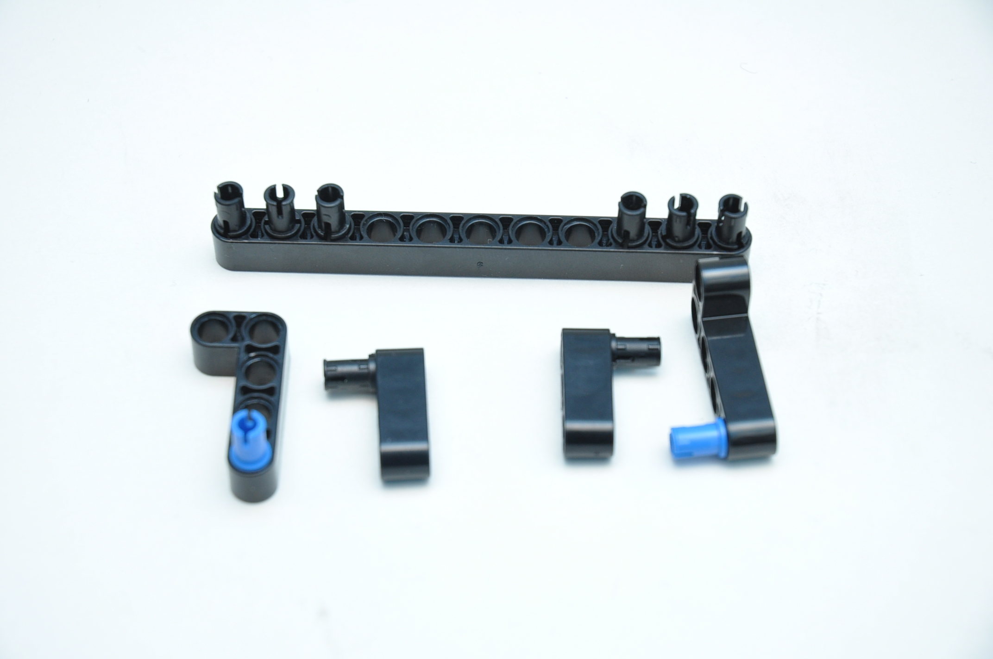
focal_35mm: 105
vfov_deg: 13.0
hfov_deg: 19.5
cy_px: 330
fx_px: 2893
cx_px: 496
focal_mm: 70
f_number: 7.1
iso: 400
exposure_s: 1/60
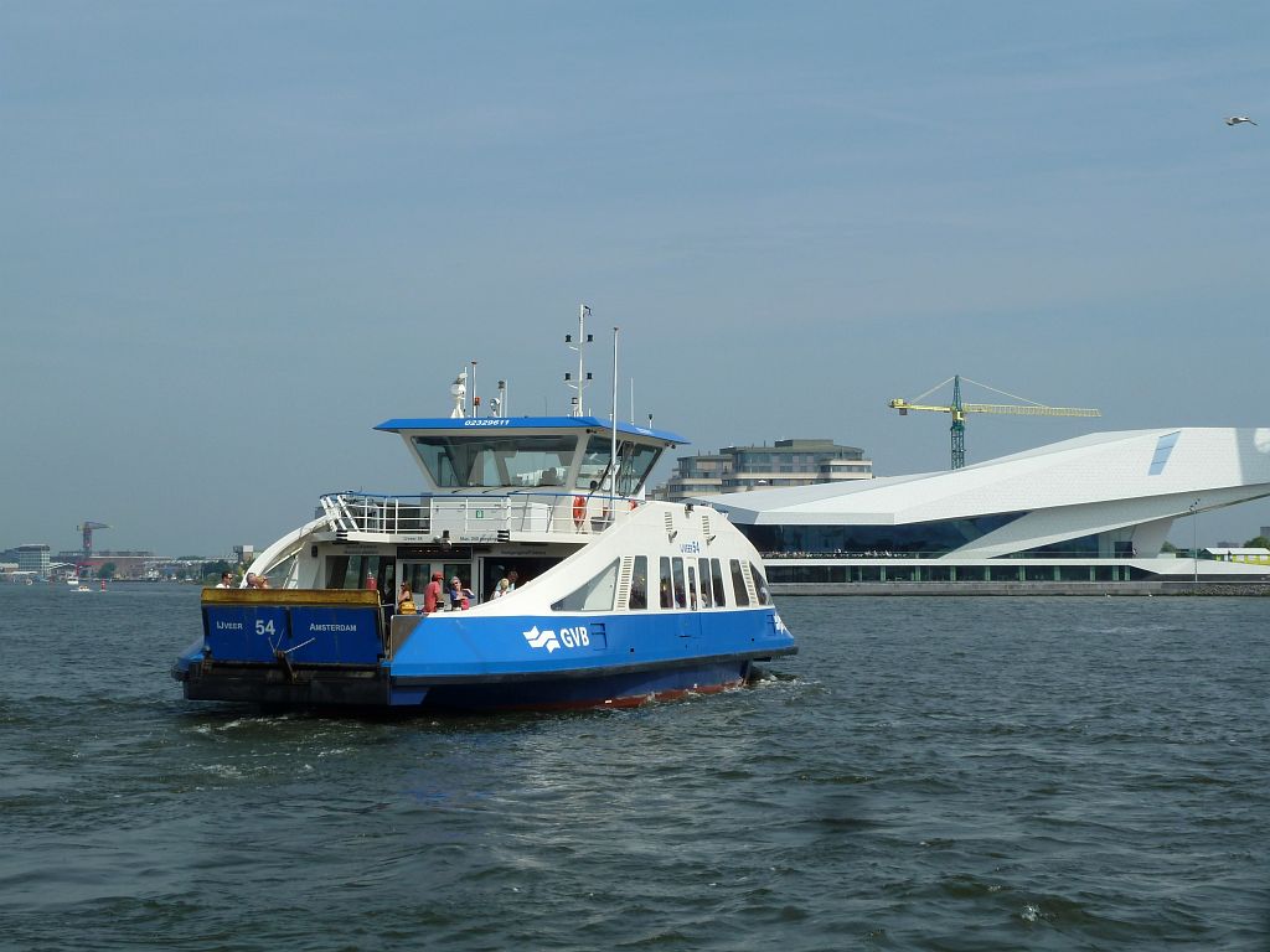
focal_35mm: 63
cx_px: 635
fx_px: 2311
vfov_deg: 23.3
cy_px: 476
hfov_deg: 30.7
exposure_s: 1/400
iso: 80
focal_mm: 10.3
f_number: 5.6
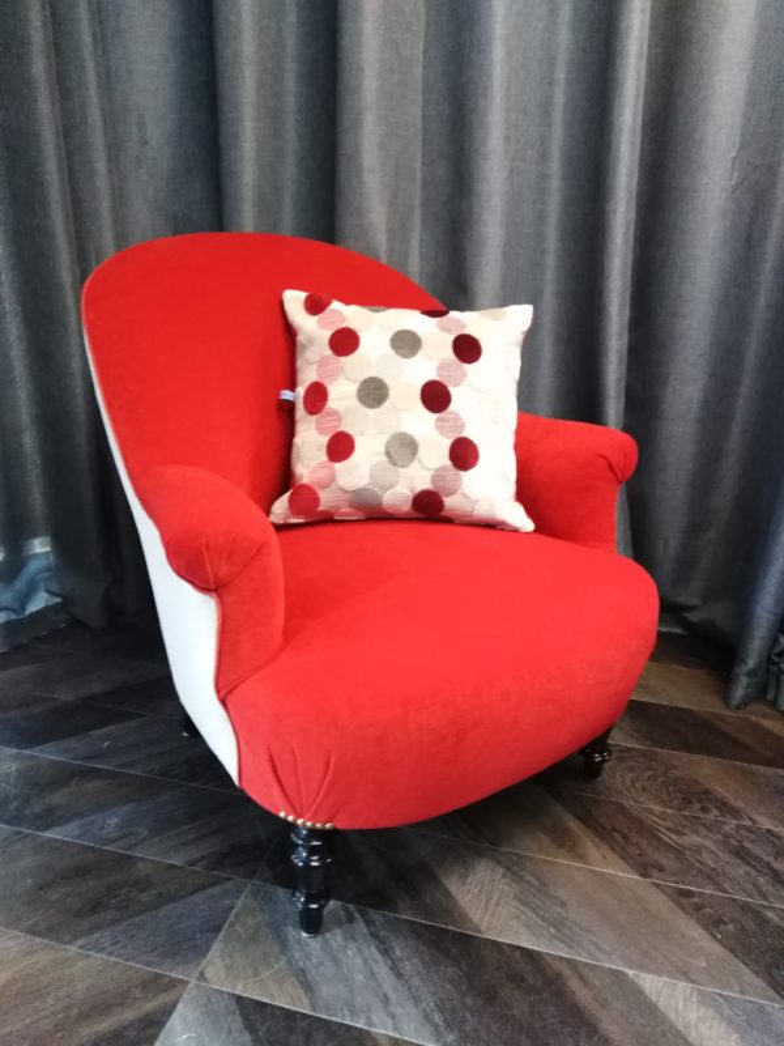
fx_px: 785
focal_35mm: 26
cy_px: 523
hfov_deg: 53.1
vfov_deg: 67.3
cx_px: 392
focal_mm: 3.46
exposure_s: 1/16.7
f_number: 2.2
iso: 831
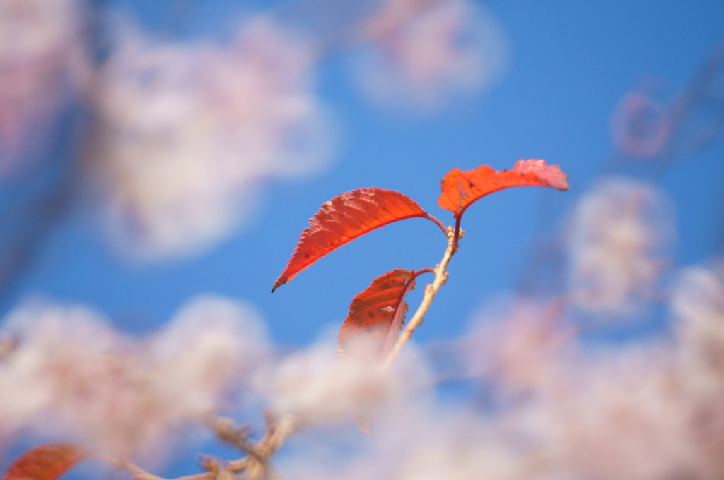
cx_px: 362
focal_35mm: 750
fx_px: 15064
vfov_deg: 1.8
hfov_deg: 2.8
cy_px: 240
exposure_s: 1/1250
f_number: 8
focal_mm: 500
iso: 800
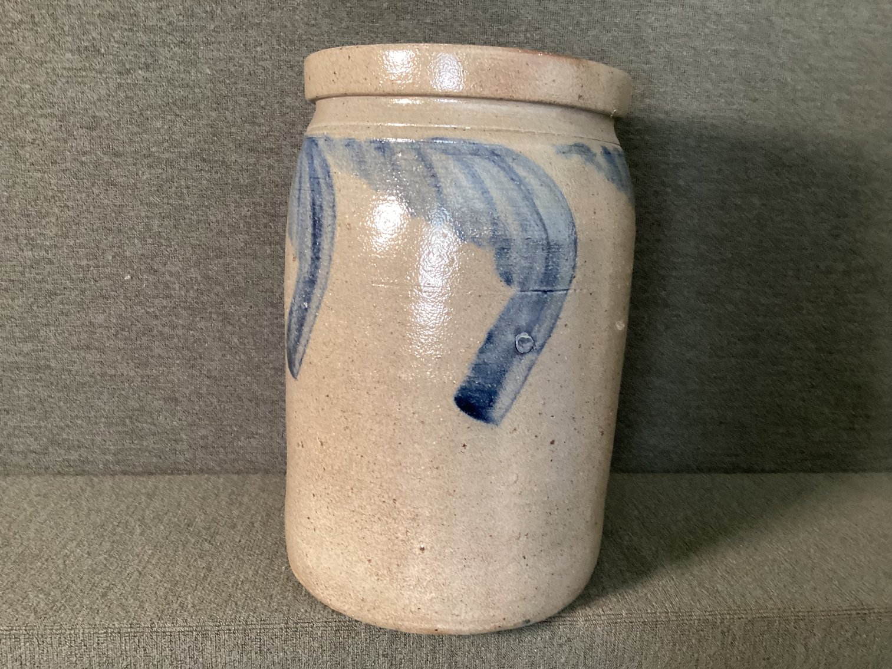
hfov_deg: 58.3
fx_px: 799
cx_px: 446
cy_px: 334
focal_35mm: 31
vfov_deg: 45.4
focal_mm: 3.3
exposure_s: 1/60
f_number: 2.4
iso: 400
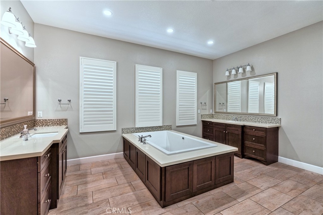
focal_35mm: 16
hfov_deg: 96.8
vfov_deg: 73.7
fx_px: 144
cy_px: 108
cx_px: 162
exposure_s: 1/50
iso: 125
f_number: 3.5
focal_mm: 16
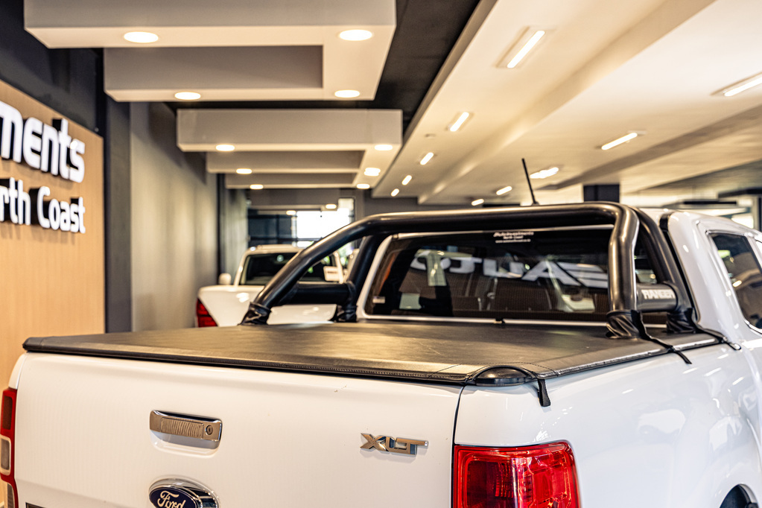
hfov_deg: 49.6
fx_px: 825
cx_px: 381
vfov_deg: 34.2
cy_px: 254
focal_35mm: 39
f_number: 4.5
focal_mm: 39
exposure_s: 1/125
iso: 640
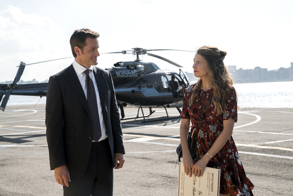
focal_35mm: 56
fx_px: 456
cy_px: 98
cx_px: 146
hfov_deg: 35.6
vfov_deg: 24.2
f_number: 5.6
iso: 400
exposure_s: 1/1000
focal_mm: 56
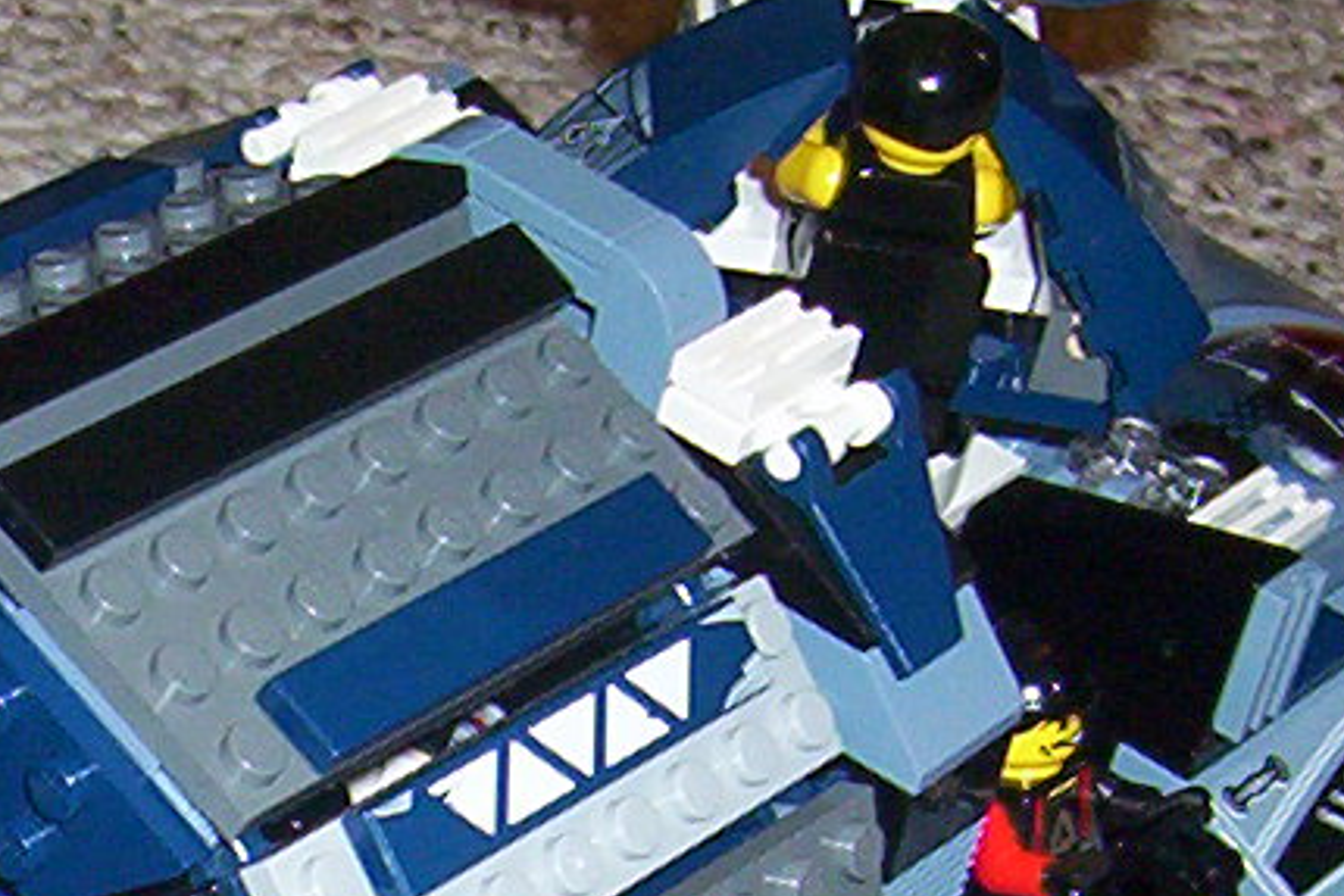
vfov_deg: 7.9
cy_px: 1442
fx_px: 6348
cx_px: -109
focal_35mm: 170
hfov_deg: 11.9
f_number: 2.73
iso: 140
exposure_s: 1/60
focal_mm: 5.77
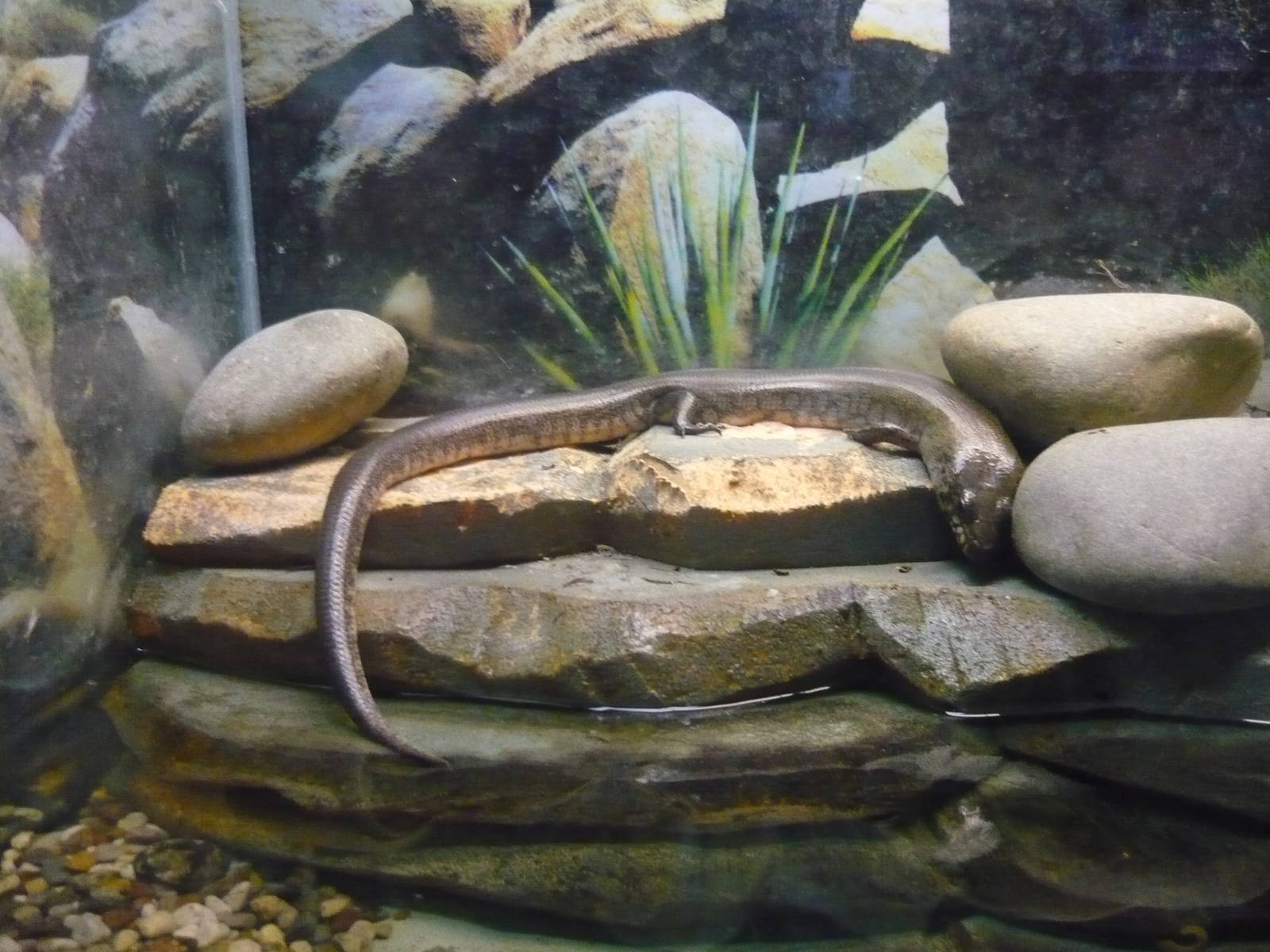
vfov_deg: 42.9
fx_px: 1211
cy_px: 476
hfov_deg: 55.4
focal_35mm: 33
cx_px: 635
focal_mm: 5.5
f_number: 2.8
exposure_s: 1/25
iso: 800
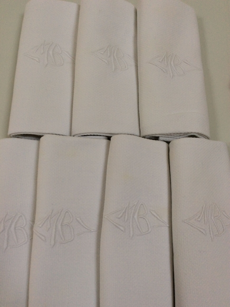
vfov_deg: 56.9
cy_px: 154
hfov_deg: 44.1
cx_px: 115
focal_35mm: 32
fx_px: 284
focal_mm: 3.3
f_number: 2.4
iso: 50
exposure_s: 1/25
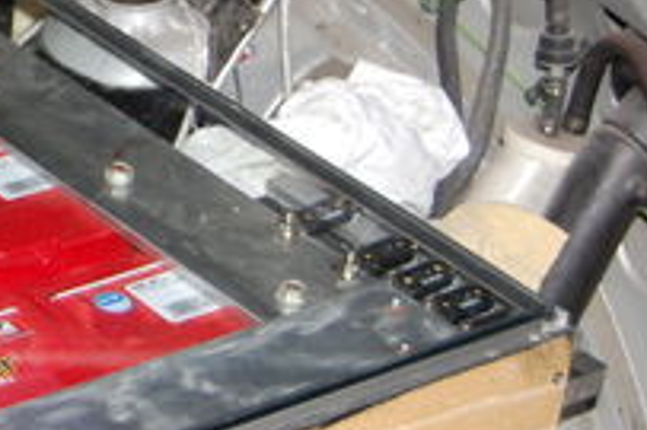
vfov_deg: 9.6
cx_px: -347
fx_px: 2550
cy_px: -35
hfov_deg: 13.5
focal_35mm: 142
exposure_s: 1/60
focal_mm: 30
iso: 400
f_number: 4.2
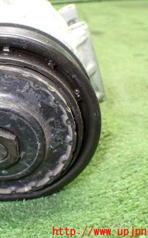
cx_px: 13
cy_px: 118
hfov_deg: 28.6
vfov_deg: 46.2
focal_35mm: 43
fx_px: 278
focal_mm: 5.4
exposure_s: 1/50
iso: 800
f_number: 2.3
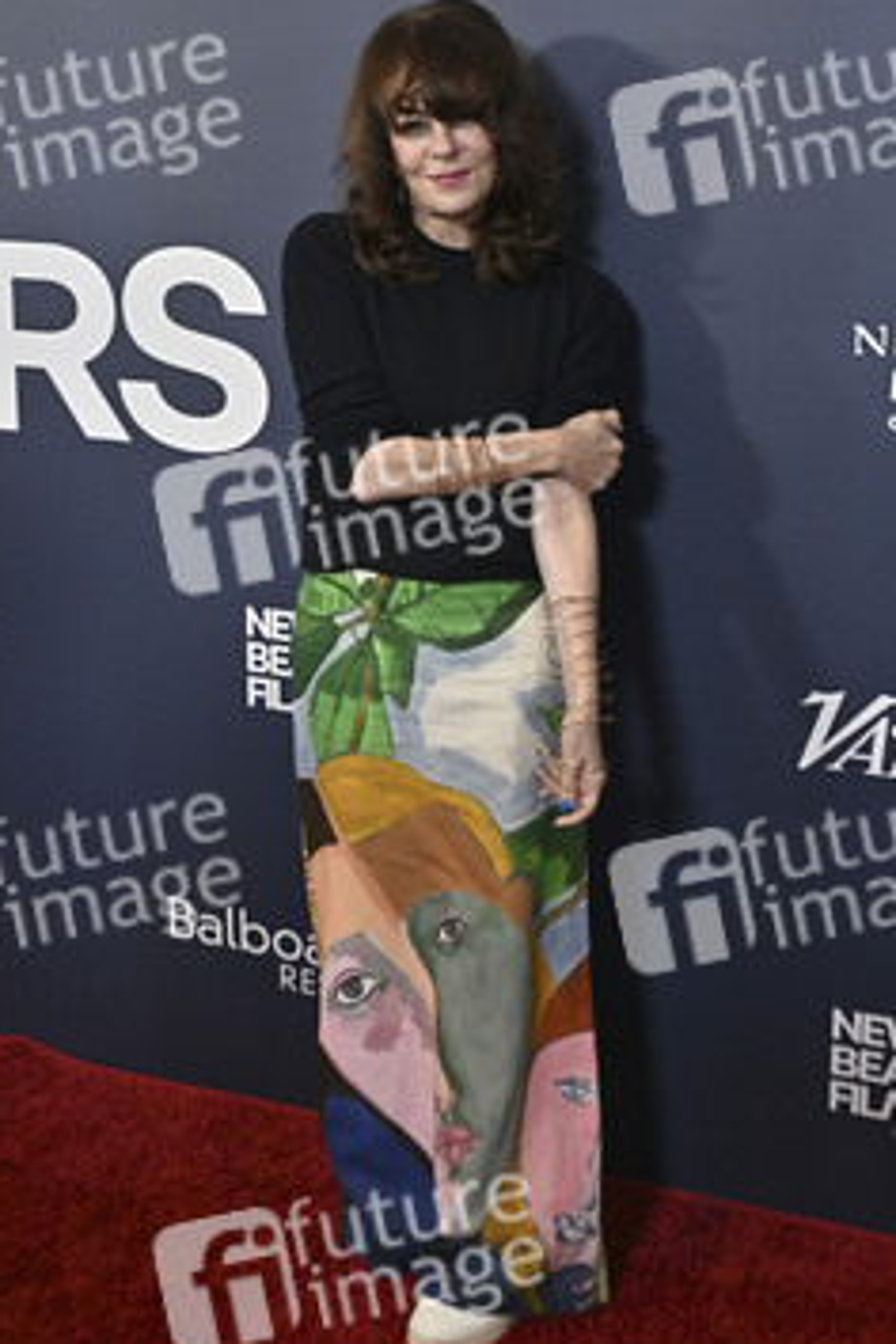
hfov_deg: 30.5
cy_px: 695
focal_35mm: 44
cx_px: 459
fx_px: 1643
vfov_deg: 44.5
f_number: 6.3
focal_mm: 39
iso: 2500
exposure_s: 1/320
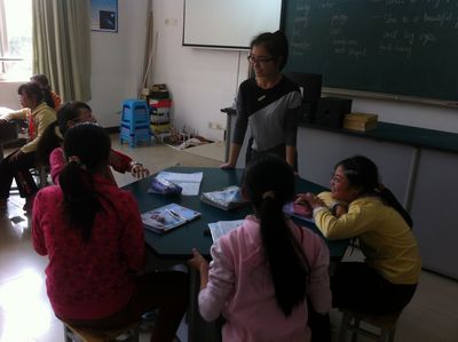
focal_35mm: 35
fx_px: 463
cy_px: 171
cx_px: 229
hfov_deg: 52.7
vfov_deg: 40.6
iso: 100
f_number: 2.8
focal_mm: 3.85
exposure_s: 1/40
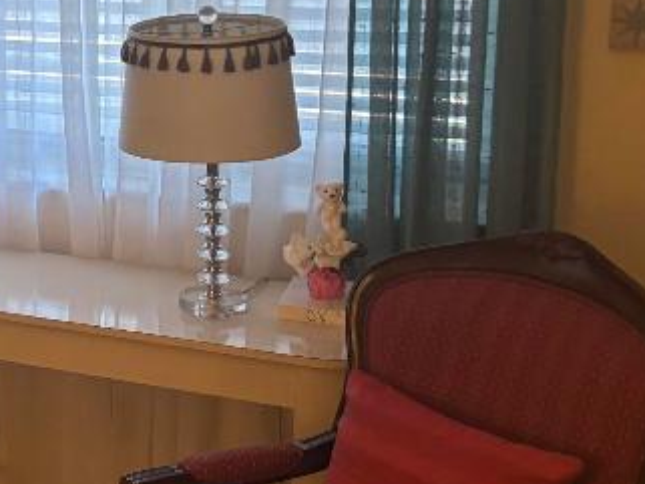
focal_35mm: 83
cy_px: 129
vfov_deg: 17.7
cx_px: -372
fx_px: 1547
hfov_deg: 19.8
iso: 200
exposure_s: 1/60
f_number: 1.6
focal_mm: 5.96
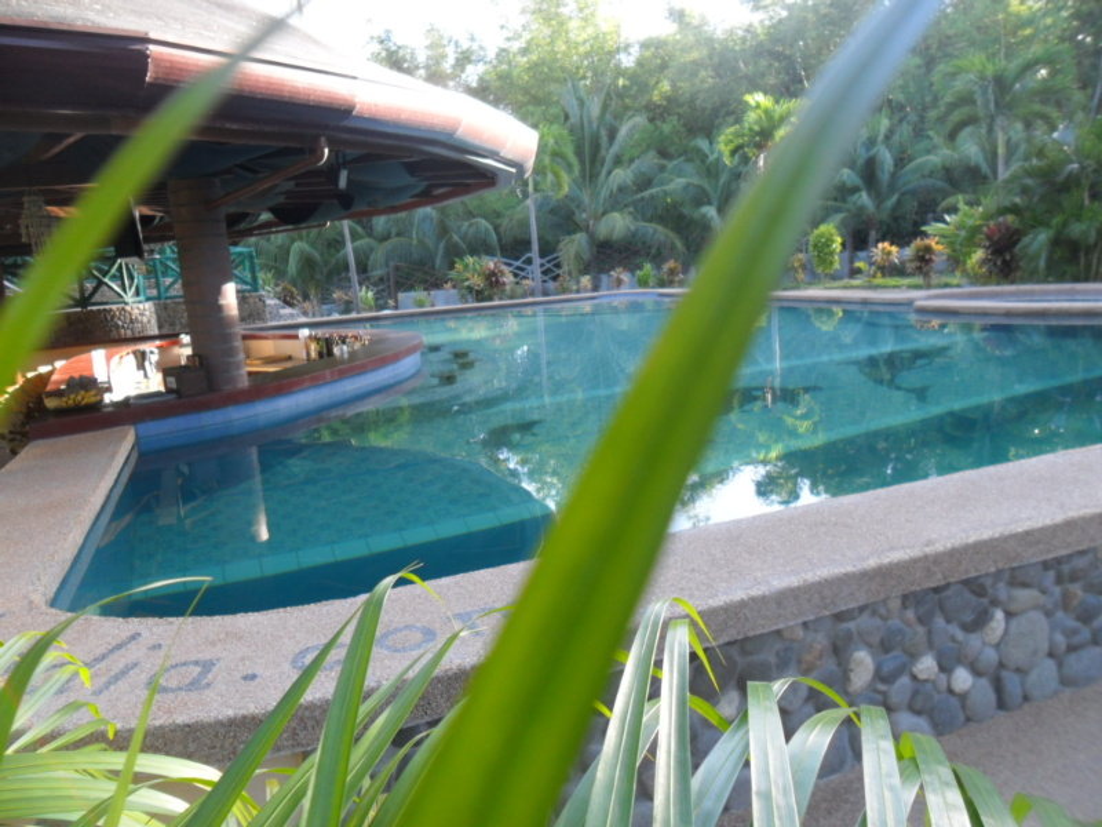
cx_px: 551
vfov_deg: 51.4
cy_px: 414
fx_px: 860
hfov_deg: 65.3
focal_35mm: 27
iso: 100
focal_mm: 4.9
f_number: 3.5
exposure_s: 1/60
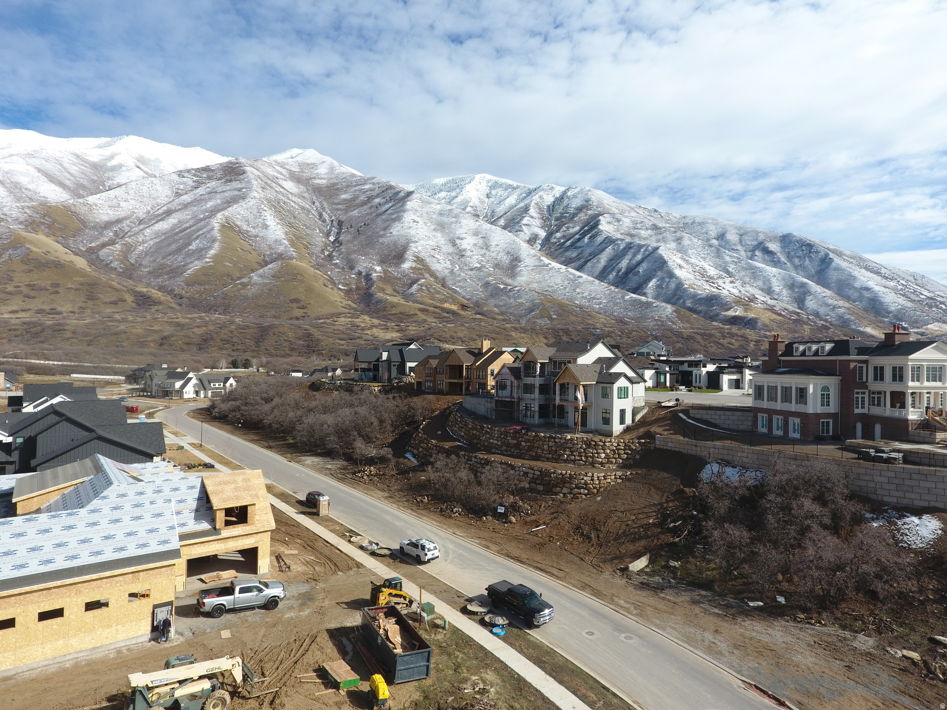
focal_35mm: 20
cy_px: 355
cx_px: 474
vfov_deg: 66.0
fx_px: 547
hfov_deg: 81.7
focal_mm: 3.61
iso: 100
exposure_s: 1/929
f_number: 2.8
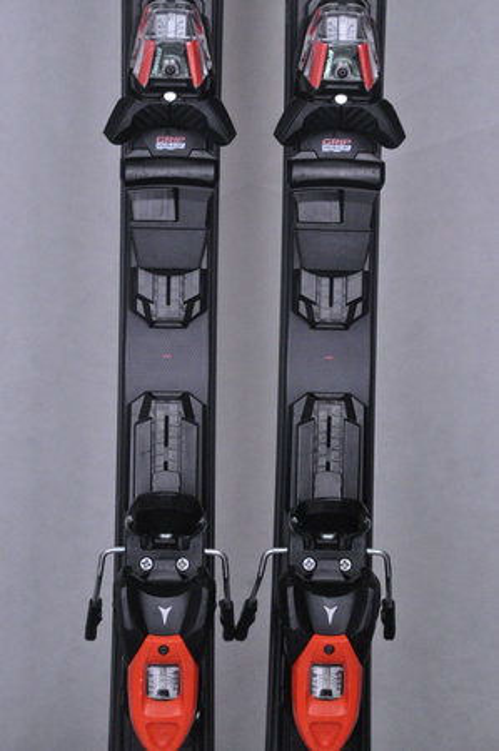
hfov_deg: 13.0
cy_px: 376
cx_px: 250
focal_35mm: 105
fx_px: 2188
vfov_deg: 19.5
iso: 3200
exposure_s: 1/125
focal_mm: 70
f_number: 9.5
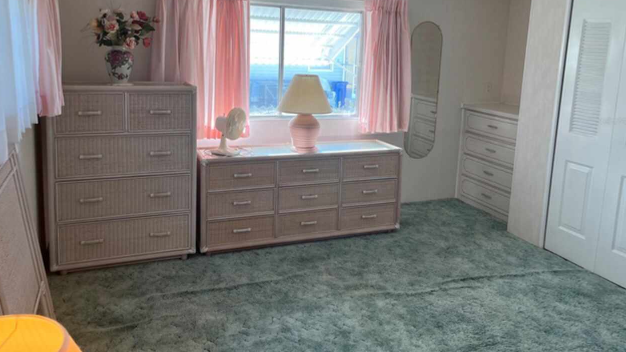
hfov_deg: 66.1
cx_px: 314
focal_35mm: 29
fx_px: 481
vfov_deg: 39.7
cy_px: 121
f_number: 1.6
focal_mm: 5.1
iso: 50
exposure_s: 1/120
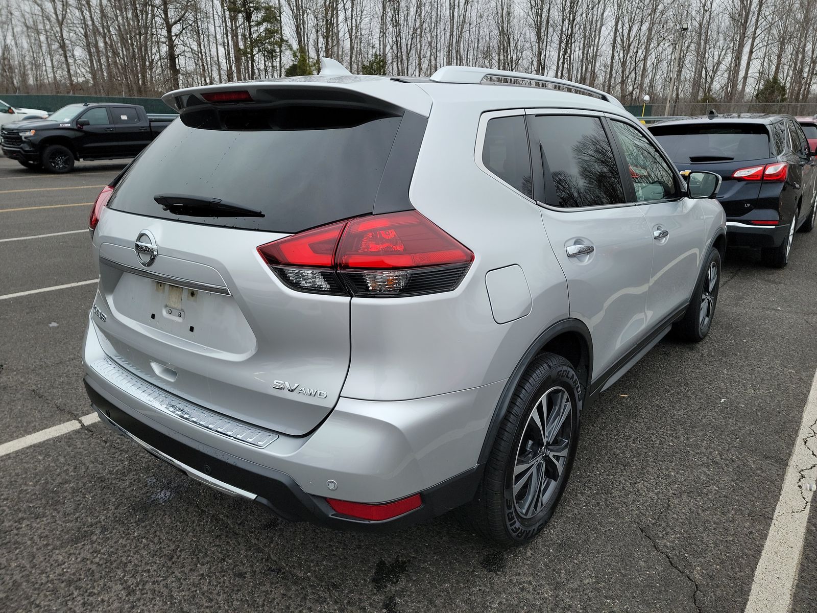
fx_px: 566
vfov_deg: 56.8
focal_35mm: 24
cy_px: 306
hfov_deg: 71.6
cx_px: 408
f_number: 1.8
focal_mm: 6.7
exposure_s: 1/149
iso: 50
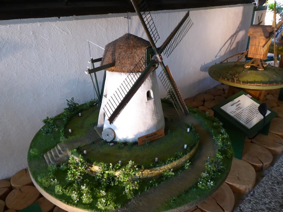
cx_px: 142
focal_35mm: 27
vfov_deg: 51.4
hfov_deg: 65.3
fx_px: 221
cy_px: 106
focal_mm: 4.7
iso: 400
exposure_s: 1/20
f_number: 3.4
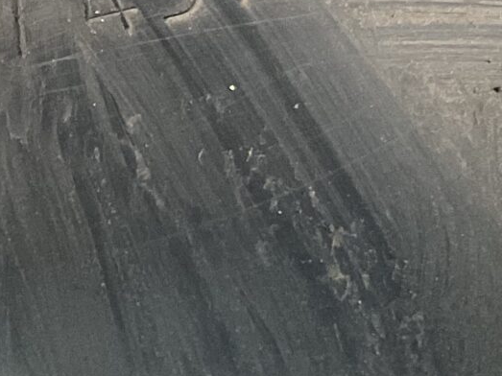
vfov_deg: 10.4
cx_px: -97
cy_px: 95
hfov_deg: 13.5
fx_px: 2059
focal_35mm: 142
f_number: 1.8
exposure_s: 1/40
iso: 250
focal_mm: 3
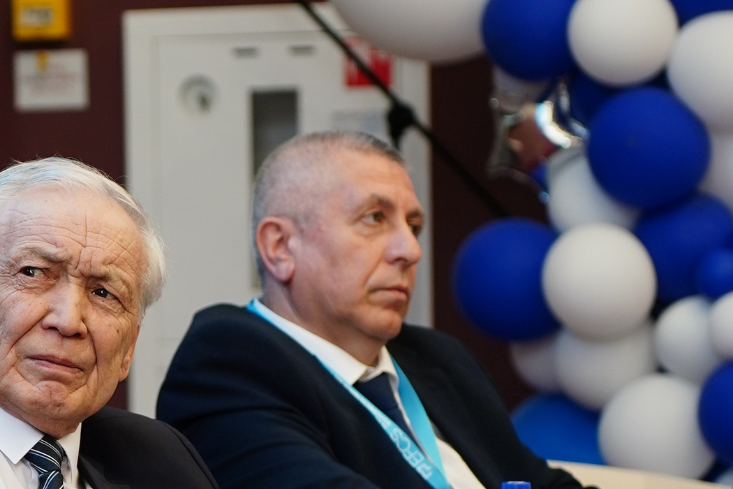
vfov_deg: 5.0
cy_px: 389
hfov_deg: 7.5
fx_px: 5558
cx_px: -37
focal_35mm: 273
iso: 250
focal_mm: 75
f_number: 2.8
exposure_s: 1/100
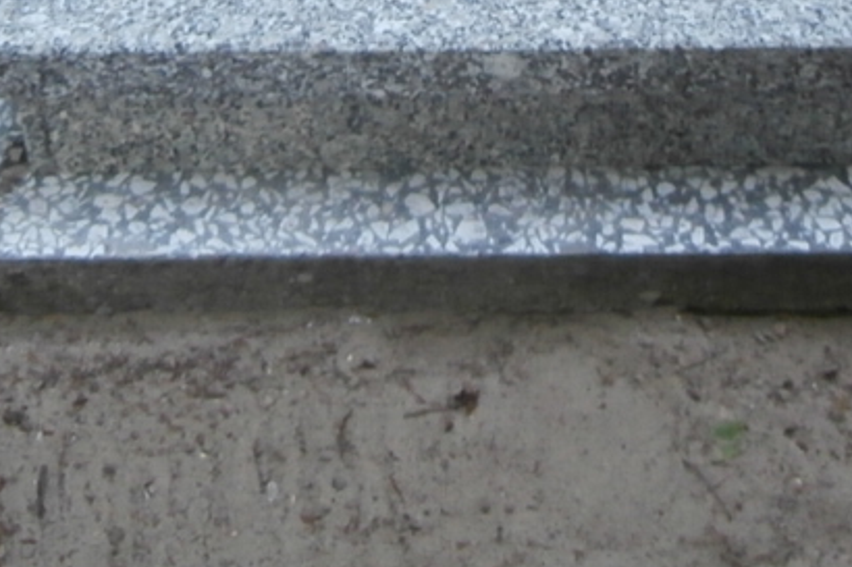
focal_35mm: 78
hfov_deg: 26.0
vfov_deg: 15.5
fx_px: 1845
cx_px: 492
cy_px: -390
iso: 200
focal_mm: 4.2
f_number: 3
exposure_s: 1/25
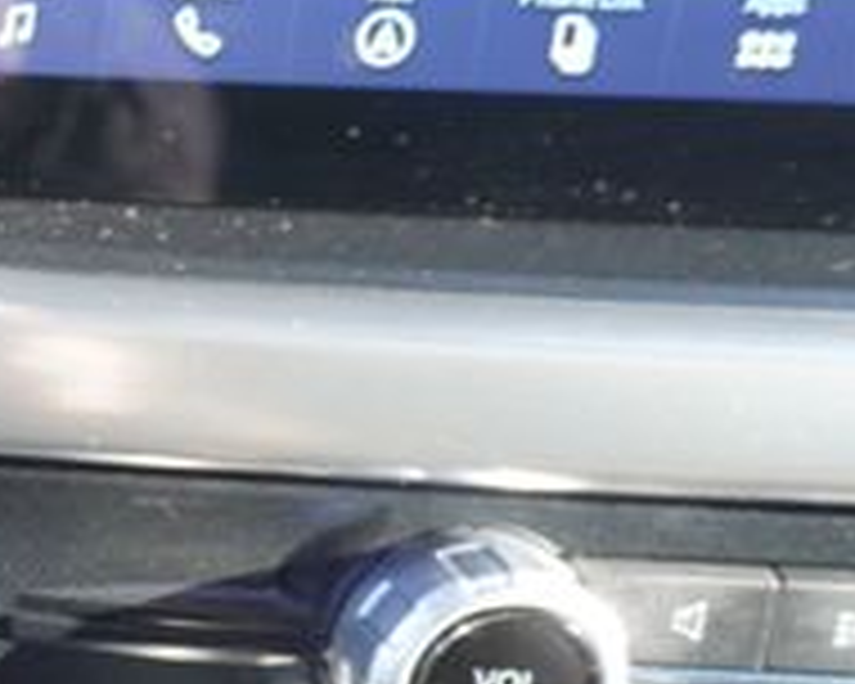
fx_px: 1923
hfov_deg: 20.3
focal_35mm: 76
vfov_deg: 20.1
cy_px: 477
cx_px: -536
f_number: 4
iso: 500
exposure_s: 1/60
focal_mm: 16
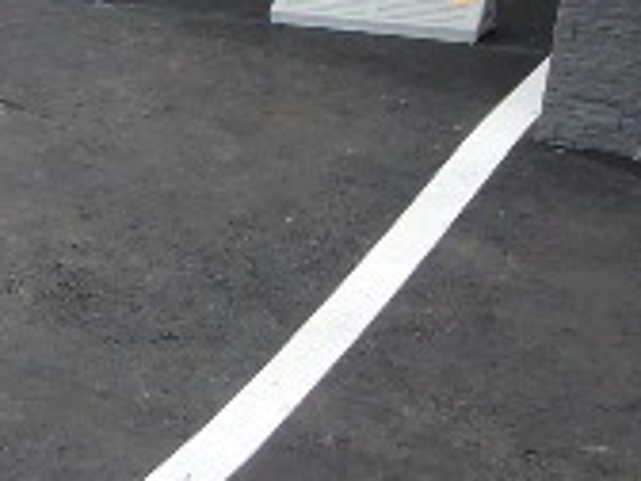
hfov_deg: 19.8
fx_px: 1481
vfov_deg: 18.4
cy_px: 149
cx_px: -416
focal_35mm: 80
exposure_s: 1/500
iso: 125
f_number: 3.5
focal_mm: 3.7
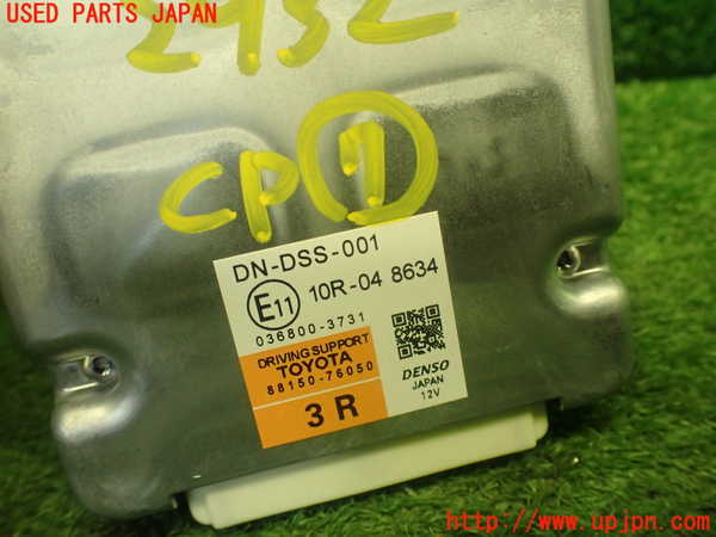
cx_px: 358
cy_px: 268
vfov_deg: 46.8
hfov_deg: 60.0
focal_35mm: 30
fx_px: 621
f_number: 2.3
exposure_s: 1/125
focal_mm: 5.4
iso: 500
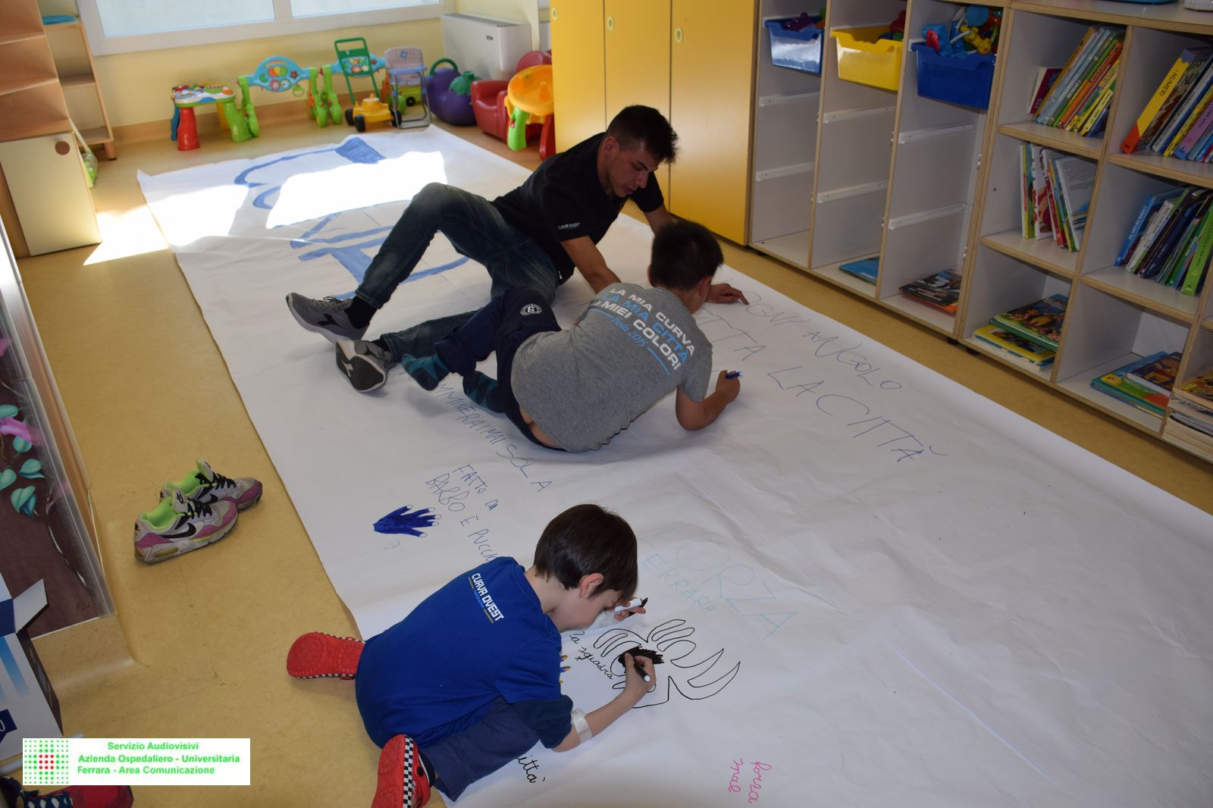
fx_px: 910
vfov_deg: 47.9
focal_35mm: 27
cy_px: 404
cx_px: 606
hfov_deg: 67.4
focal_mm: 18
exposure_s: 1/125
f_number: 5.6
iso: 360
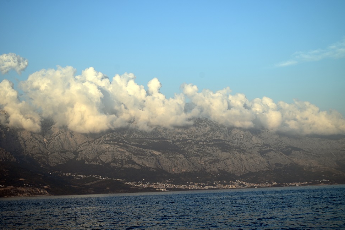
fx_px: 690
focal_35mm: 72
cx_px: 169
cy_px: 113
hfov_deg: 28.1
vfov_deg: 18.9
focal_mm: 70
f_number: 4.5
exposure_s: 1/500
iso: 100
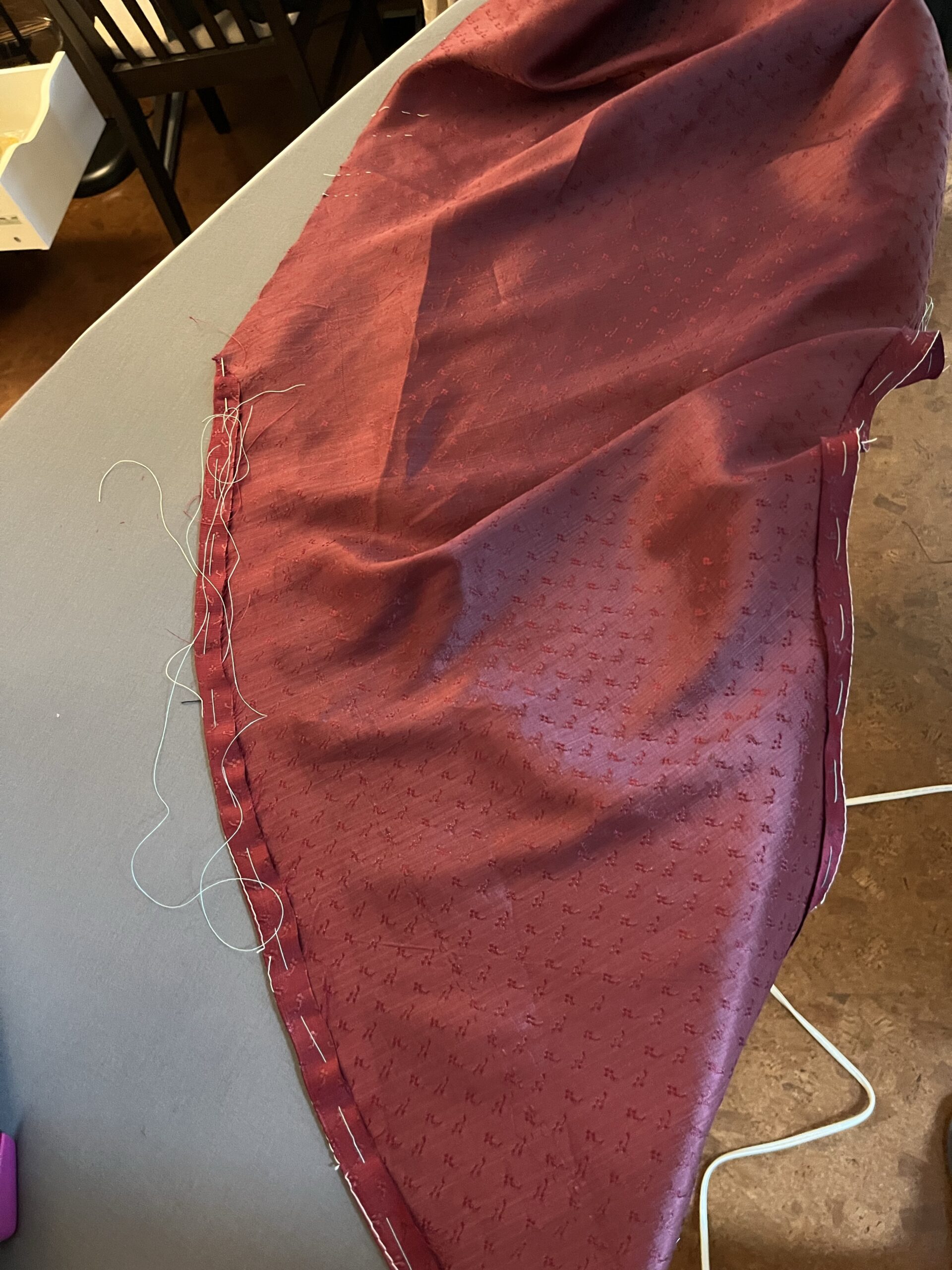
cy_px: 635
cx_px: 476
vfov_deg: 67.3
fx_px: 953
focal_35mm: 26
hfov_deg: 53.1
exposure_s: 1/40
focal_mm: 5.1
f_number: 1.6
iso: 640
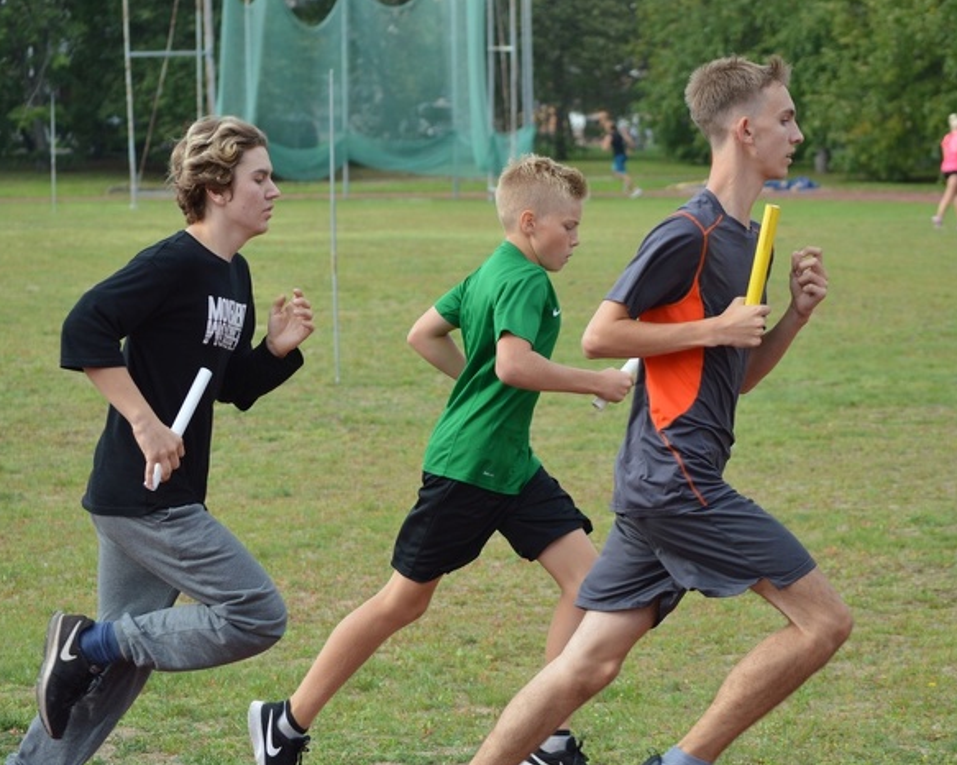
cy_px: 369
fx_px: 5408
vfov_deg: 8.1
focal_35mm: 191
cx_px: 461
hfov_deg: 10.1
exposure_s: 1/1250
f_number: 5
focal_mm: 100
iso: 400
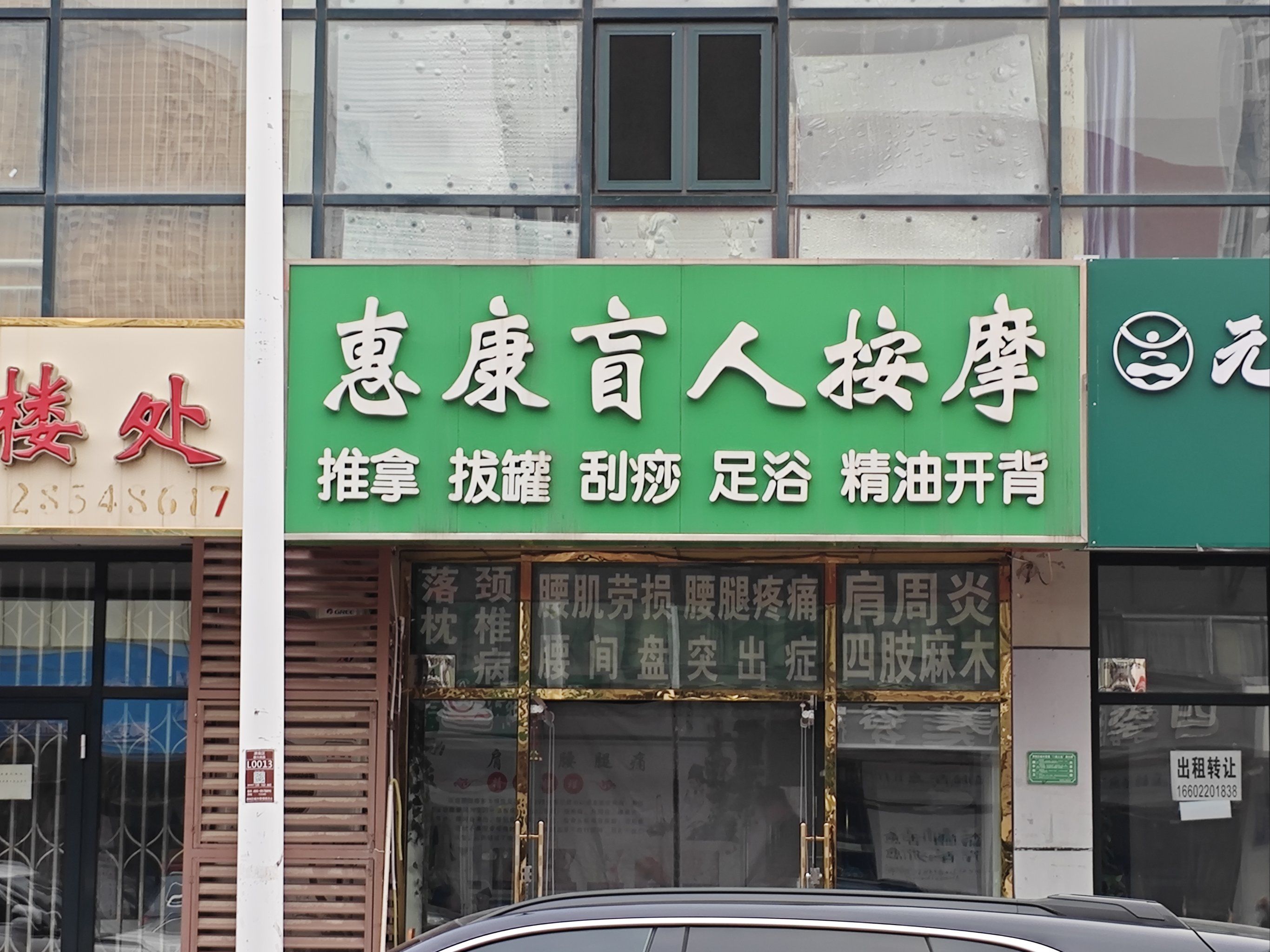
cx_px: 635
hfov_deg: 22.8
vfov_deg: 17.2
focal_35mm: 86
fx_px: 3155
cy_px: 476
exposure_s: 1/222
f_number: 1.6
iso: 50
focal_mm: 5.84
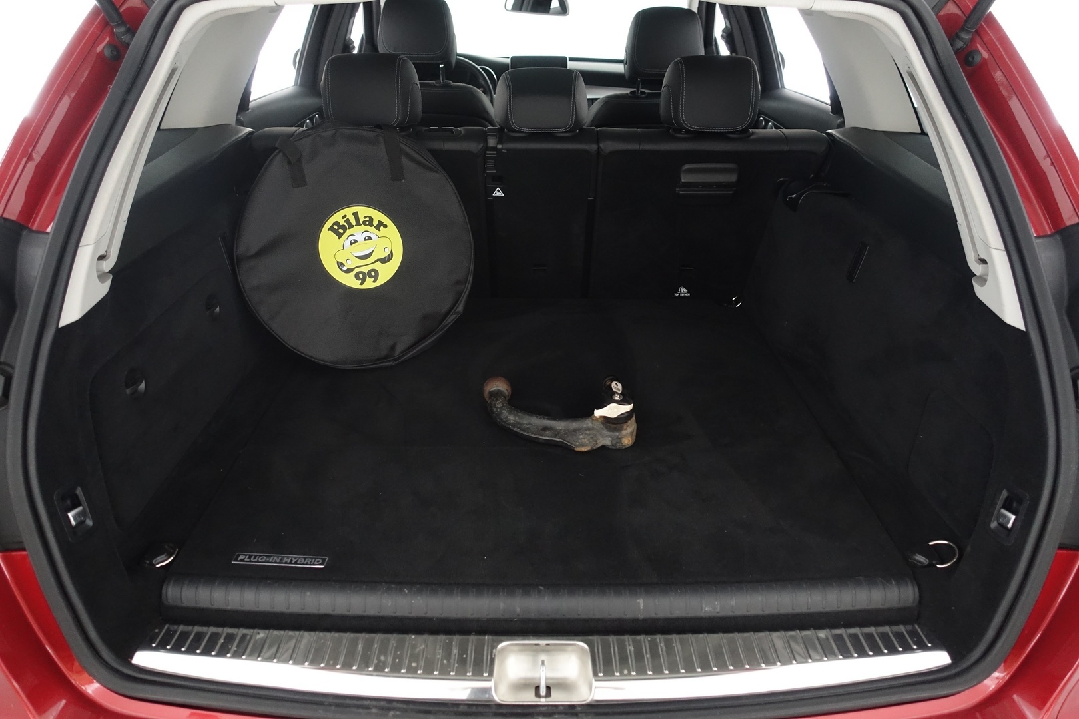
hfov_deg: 73.7
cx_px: 540
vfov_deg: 53.1
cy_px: 360
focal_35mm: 24
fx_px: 719
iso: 1000
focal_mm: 8.8
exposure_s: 1/30
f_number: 2.5
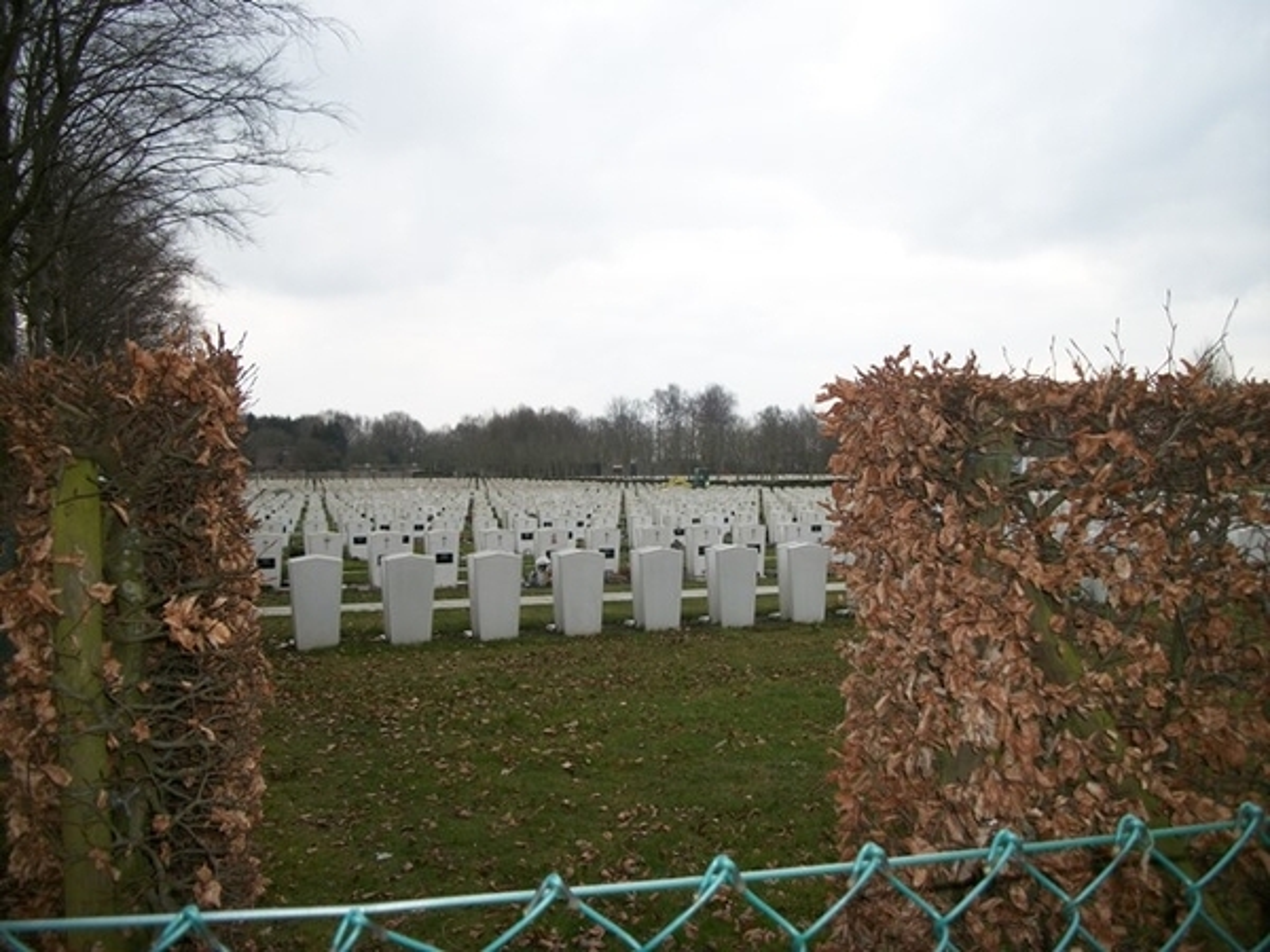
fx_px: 1174
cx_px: 635
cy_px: 476
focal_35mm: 32
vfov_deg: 44.2
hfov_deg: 56.8
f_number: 2.9
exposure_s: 1/320
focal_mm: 5.7
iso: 80
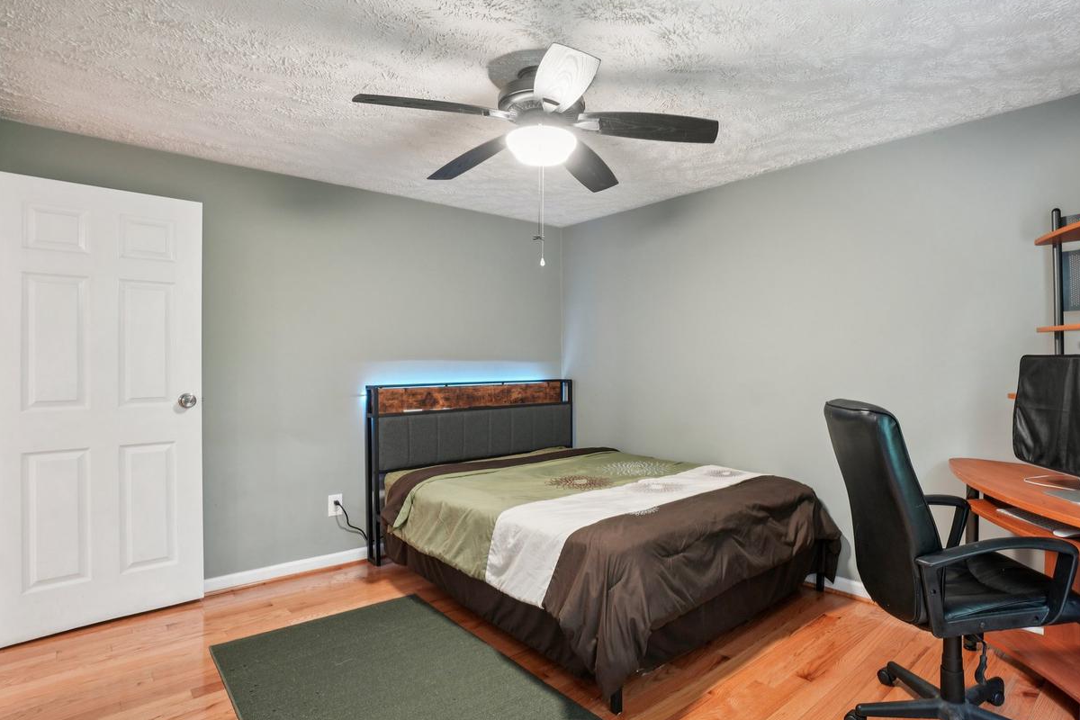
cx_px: 631
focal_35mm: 18
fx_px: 540
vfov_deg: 67.4
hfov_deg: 89.2
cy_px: 367
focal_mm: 10
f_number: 7.1
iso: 100
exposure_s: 1
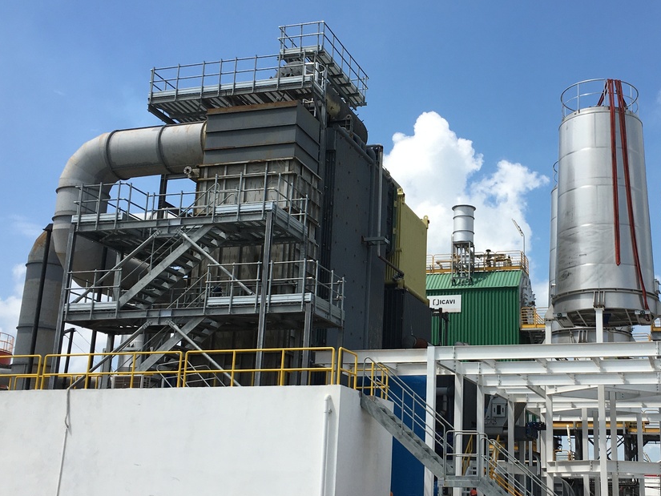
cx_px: 458
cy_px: 268
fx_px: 859
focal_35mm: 45
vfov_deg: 32.2
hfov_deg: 41.3
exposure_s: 1/1832
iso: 25
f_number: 2.2
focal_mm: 4.15
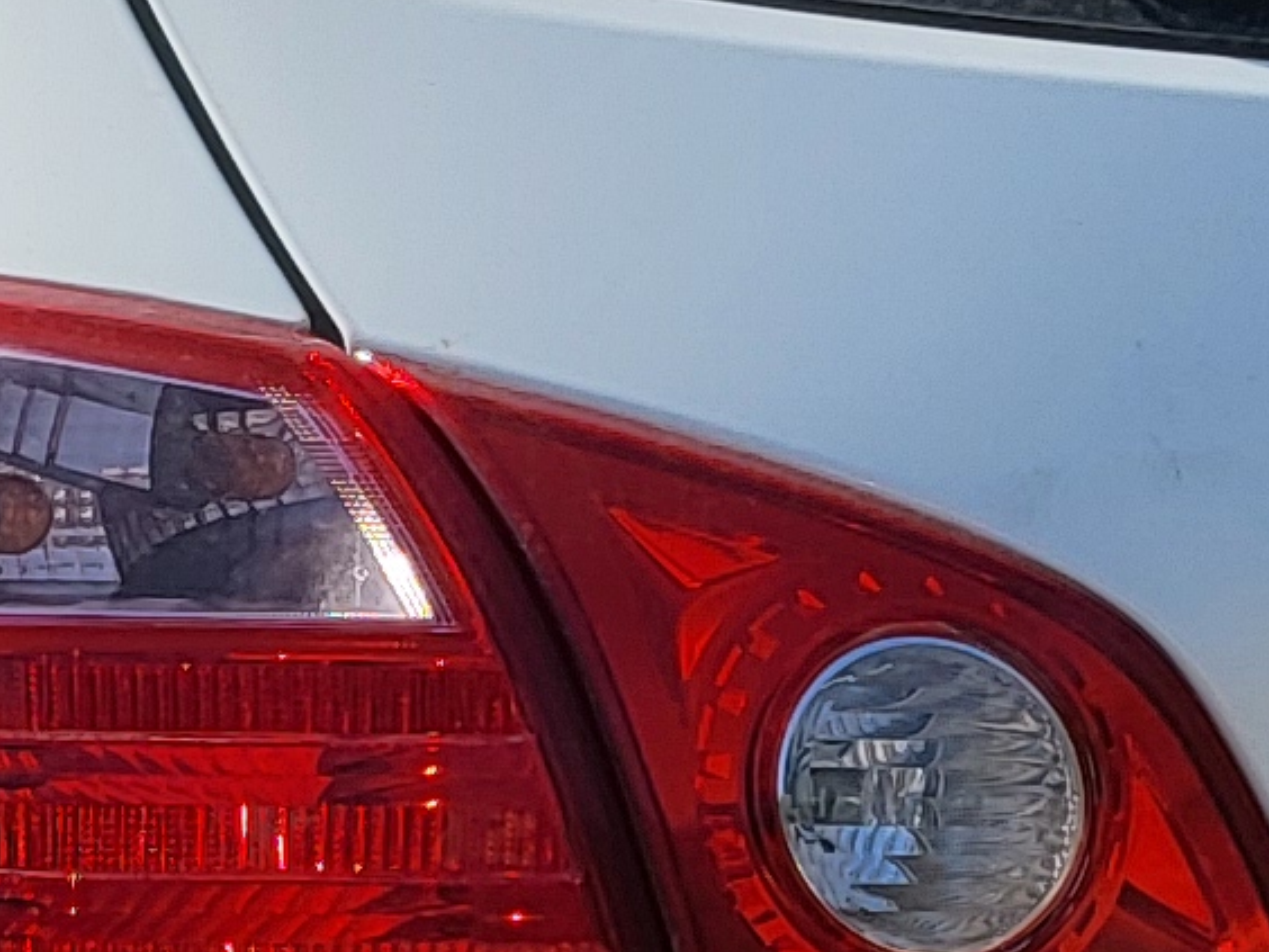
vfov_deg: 7.7
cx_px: 135
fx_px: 6892
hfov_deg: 10.5
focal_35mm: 188
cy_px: 1544
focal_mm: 3.98
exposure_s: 1/1399
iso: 12
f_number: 1.8
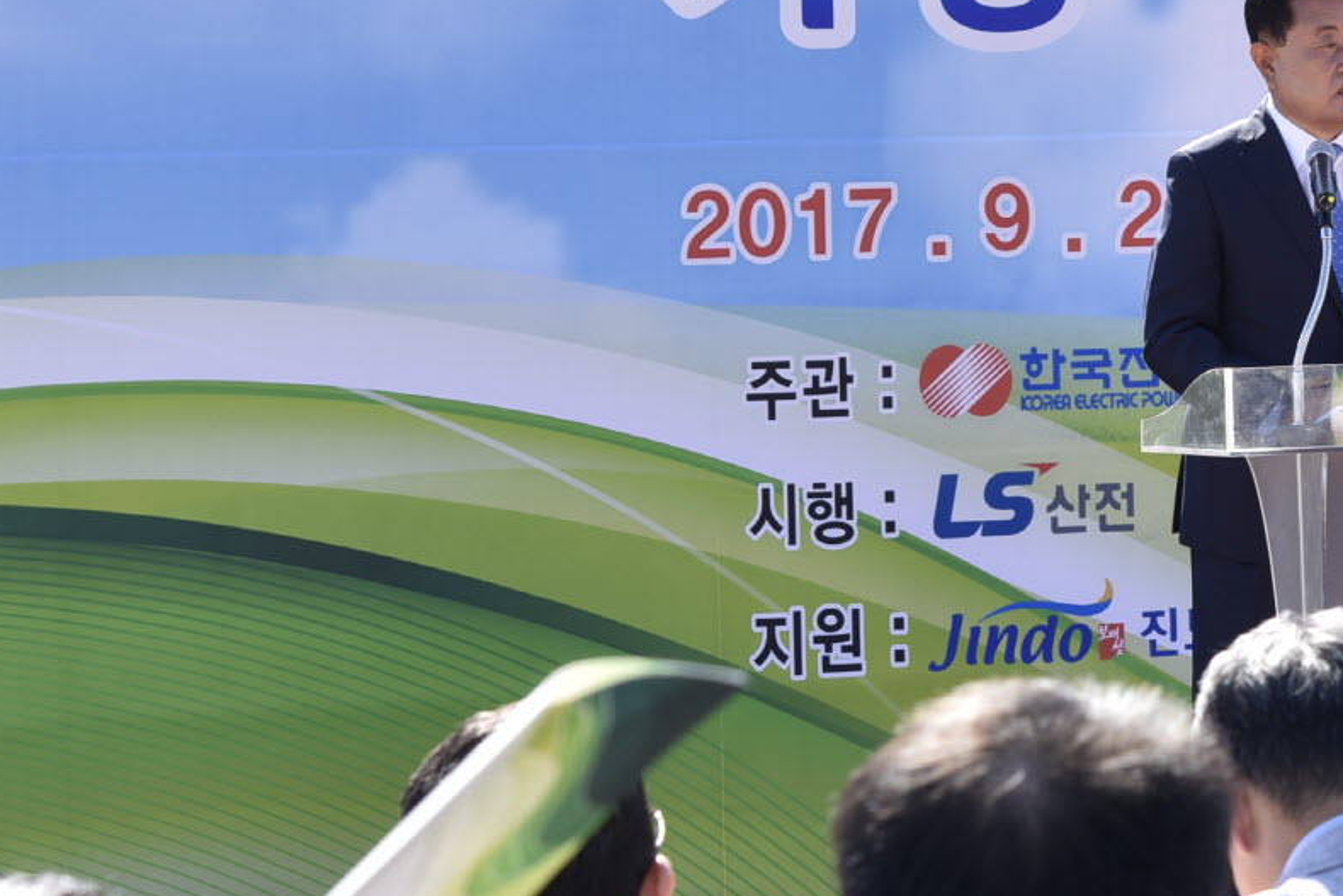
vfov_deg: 7.0
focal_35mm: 195
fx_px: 7275
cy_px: 153
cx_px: 1343
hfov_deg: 10.5
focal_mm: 70
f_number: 7.1
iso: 100
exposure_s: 1/125
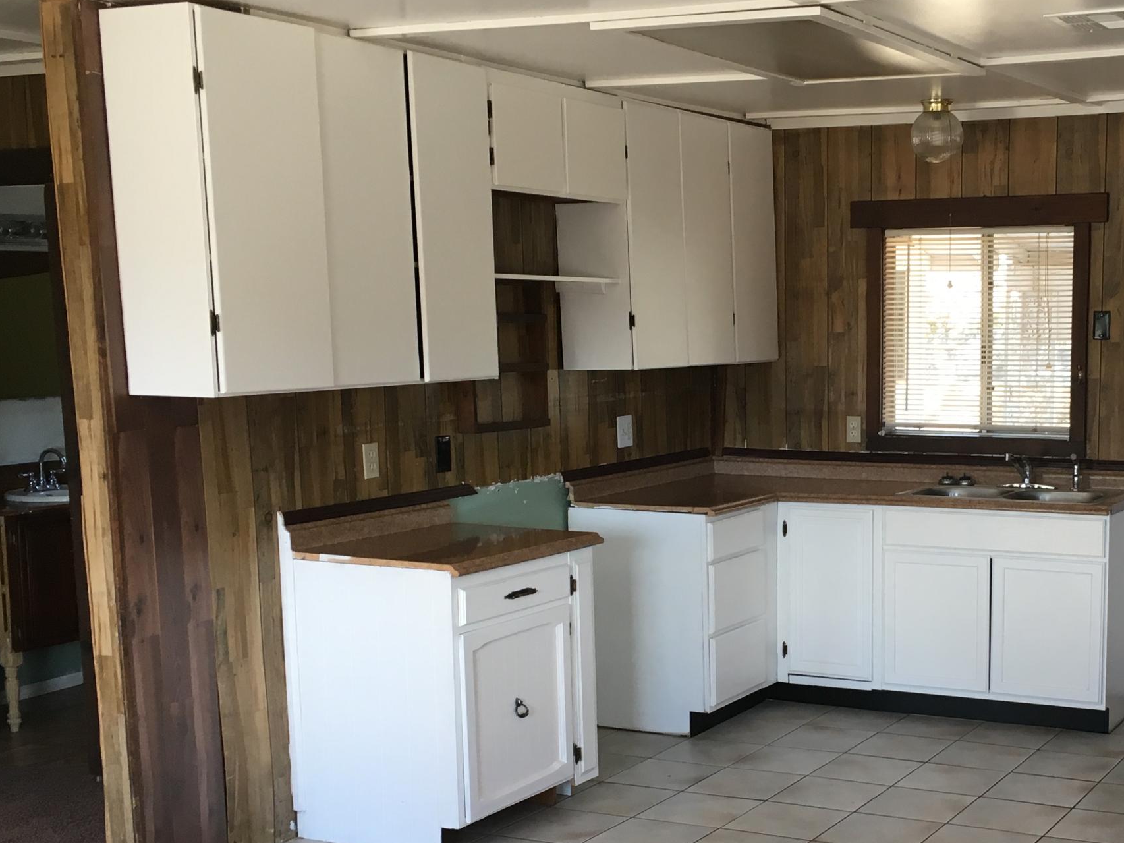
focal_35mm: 51
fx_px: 1656
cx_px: 869
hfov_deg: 36.4
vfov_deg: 28.3
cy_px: 577
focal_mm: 4.15
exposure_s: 1/40
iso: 32
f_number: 2.2
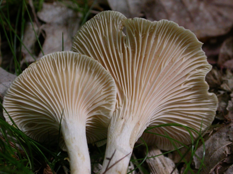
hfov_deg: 22.8
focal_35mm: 86
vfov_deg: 17.2
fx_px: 579
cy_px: 87
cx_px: 116
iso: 200
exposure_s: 1/131
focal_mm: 17.8
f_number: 3.6
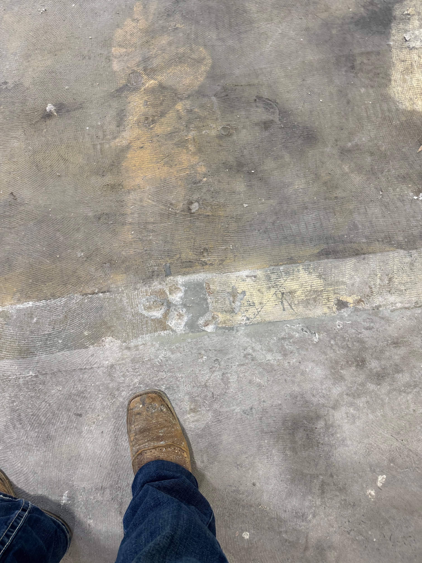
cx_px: 211
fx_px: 390
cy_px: 282
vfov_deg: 71.6
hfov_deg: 56.8
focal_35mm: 24
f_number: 1.78
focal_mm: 6.76
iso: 160
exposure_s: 1/121
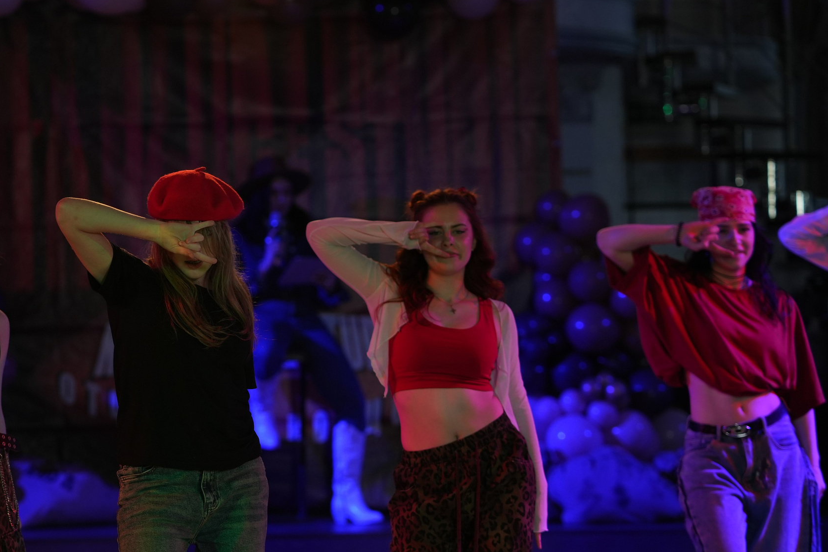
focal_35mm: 130
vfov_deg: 10.5
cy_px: 286
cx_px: 196
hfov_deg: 15.7
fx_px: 2990
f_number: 2.2
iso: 800
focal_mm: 85
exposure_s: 1/400
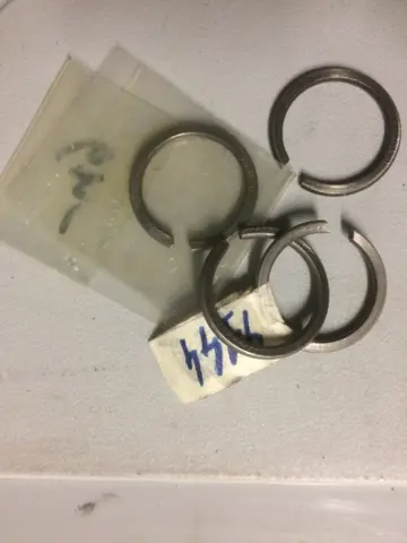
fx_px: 455
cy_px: 272
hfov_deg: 48.2
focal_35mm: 29
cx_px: 204
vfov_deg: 61.7
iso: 250
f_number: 2.2
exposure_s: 1/33
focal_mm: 4.15
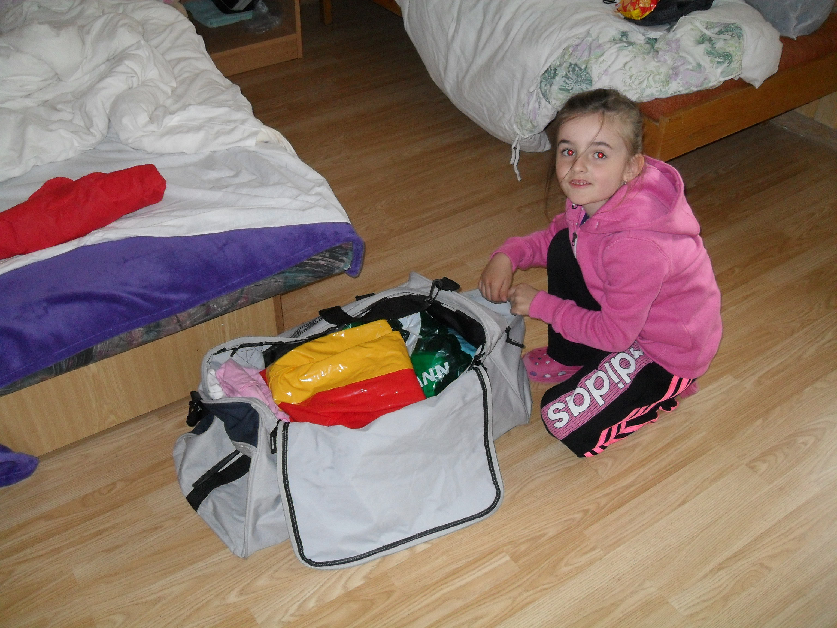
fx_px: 846
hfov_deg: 52.6
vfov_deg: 40.7
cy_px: 314
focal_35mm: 35
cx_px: 418
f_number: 2.8
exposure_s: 1/45
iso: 200
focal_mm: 6.2
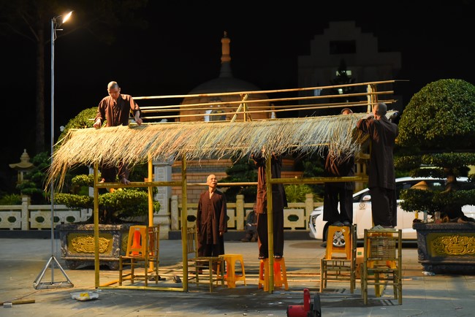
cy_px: 158
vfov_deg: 27.0
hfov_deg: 39.6
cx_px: 238
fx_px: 660
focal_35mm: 50
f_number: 2.5
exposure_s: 1/100
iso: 1600
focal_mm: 50
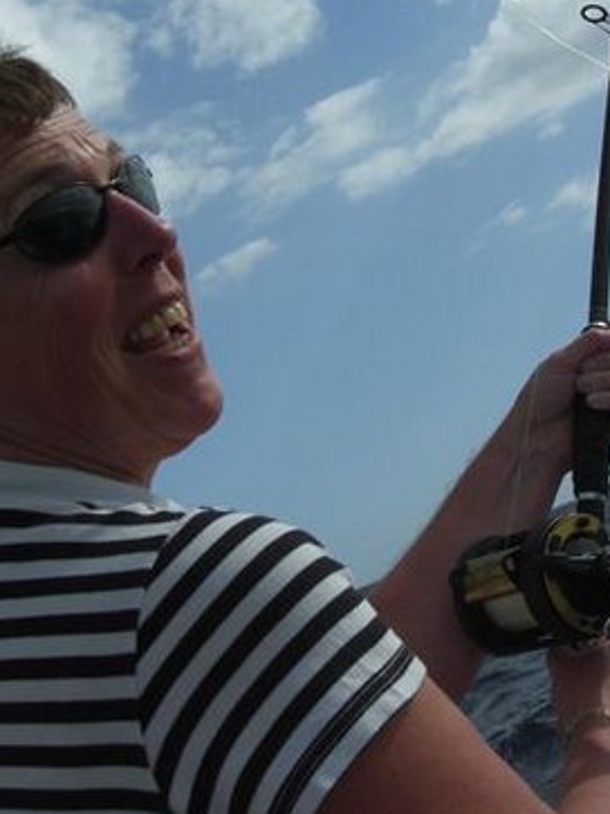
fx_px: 1552
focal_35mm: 66
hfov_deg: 22.1
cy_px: 224
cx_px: 451
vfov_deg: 29.0
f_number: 8
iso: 80
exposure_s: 1/400
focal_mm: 7.9
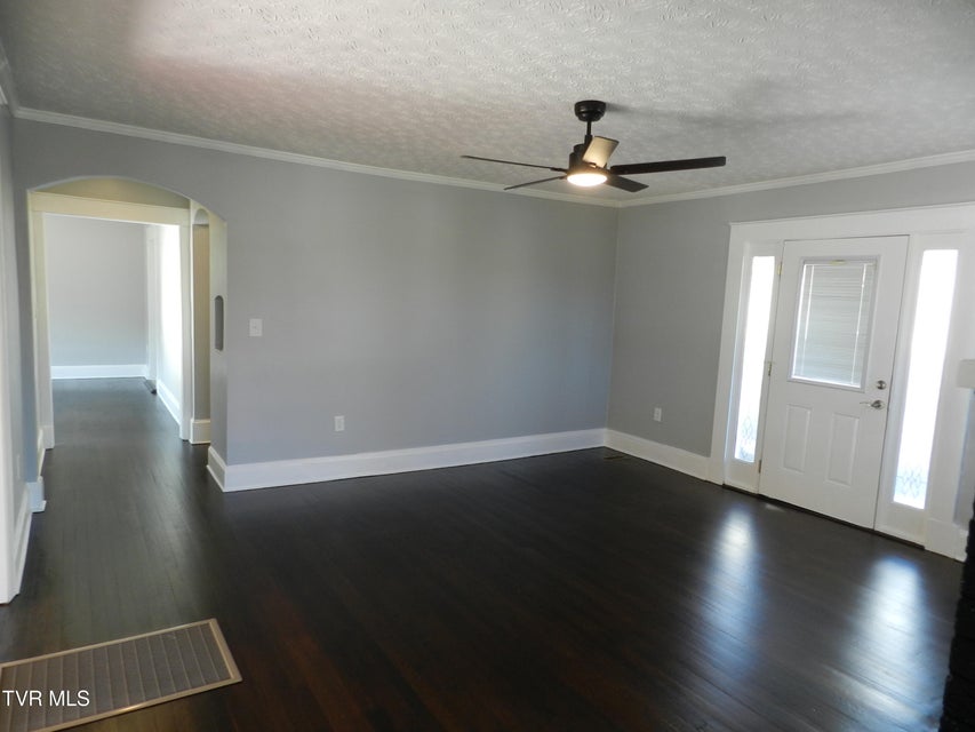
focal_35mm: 23
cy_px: 366
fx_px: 648
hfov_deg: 73.9
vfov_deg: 58.9
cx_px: 488
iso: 160
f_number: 3.4
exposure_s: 1/30
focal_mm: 4
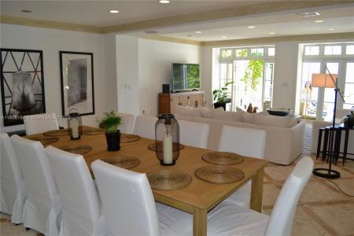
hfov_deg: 67.4
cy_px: 118
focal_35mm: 27
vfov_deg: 47.9
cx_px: 177
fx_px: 265
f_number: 4
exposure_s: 1/100
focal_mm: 18
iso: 400
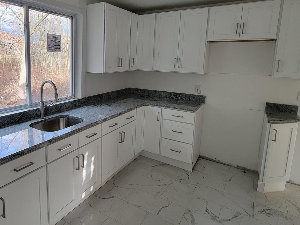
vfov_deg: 60.3
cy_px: 84
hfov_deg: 74.6
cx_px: 106
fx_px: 191
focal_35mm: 22
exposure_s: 1/60
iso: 100
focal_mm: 2.2
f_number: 2.2
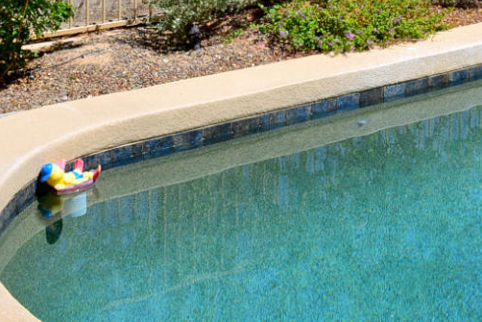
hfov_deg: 23.3
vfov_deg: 14.1
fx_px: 1152
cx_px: 383
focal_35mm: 86
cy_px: -251
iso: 250
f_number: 13
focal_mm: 24
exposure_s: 1/250
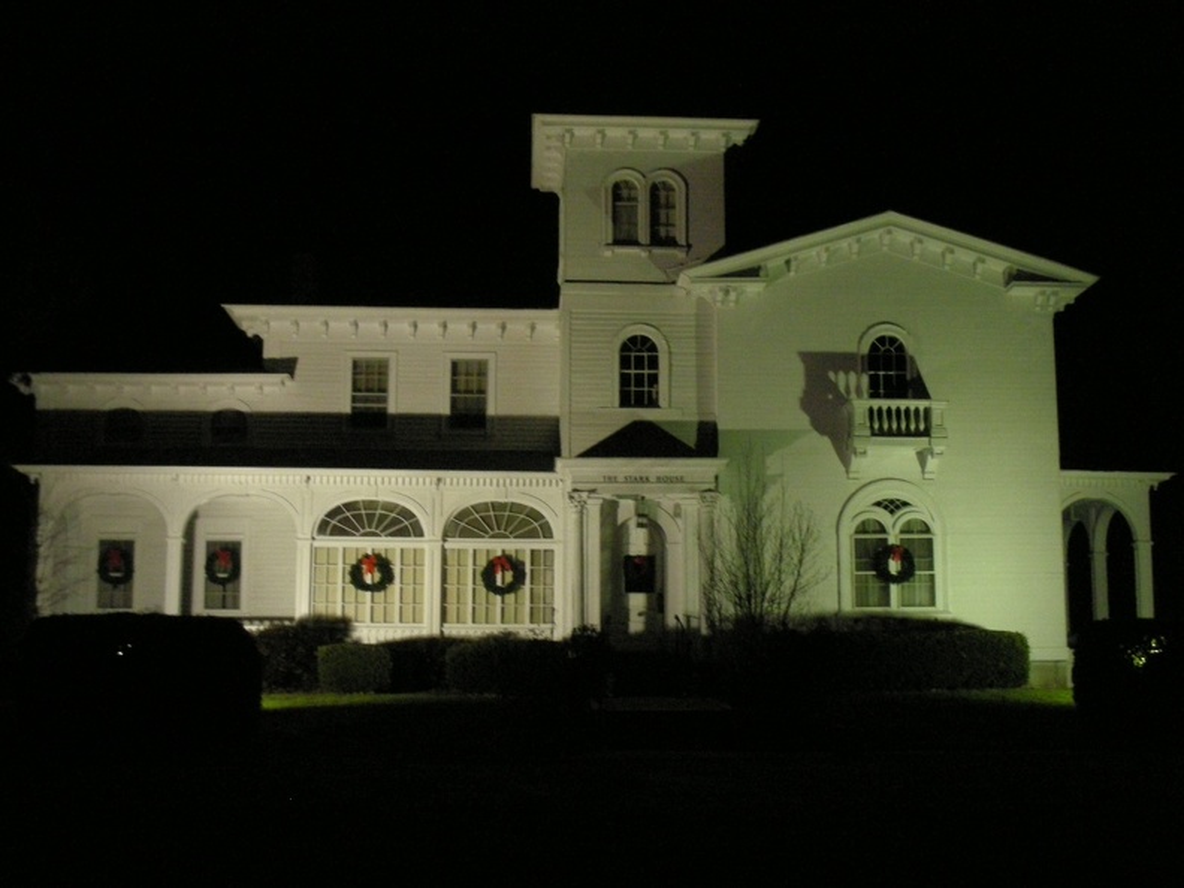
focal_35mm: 46
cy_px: 444
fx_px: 1573
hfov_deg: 41.2
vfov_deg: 31.5
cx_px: 592
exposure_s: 1/23.6
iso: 400
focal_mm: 7.7
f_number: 3.2
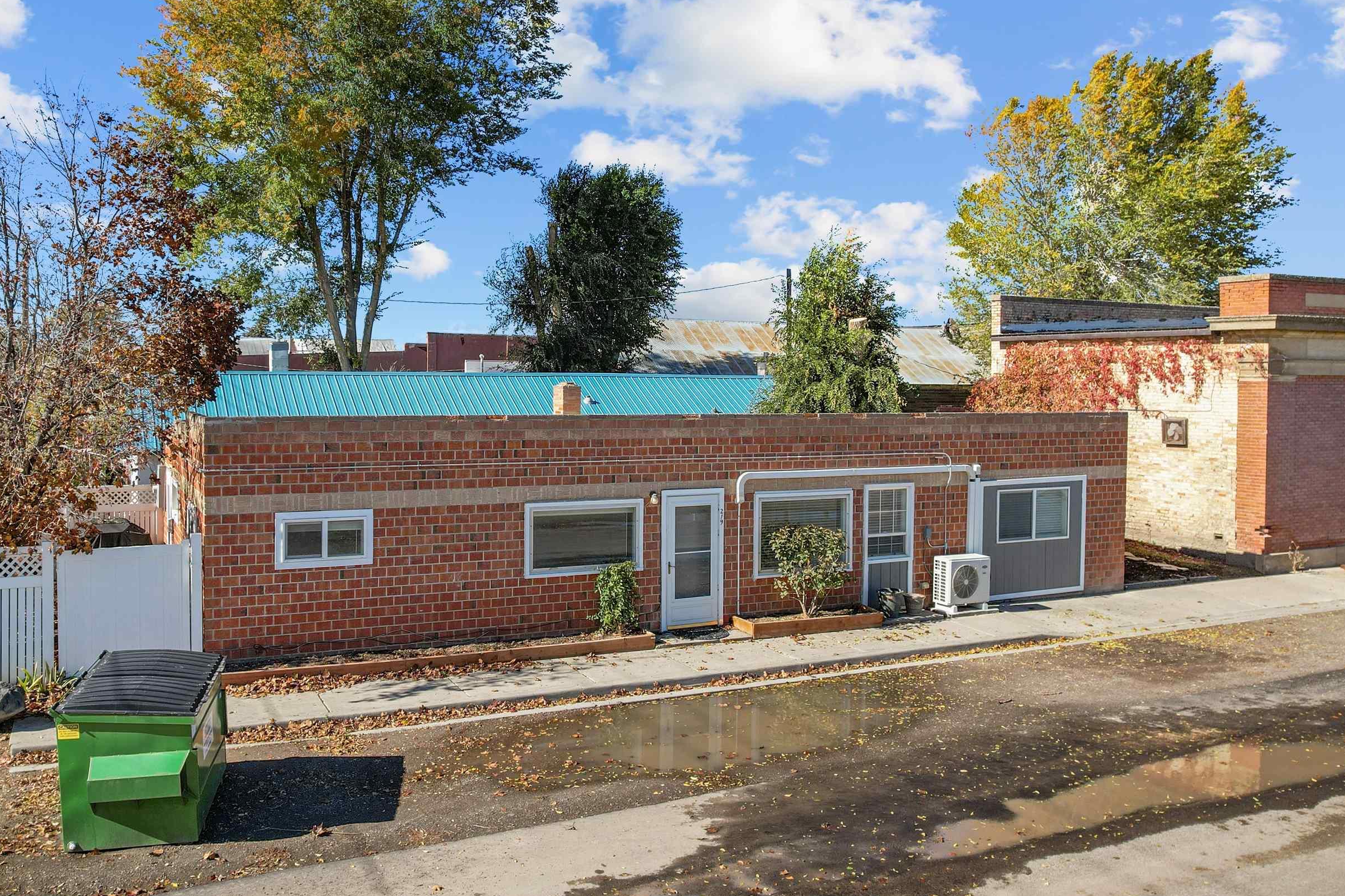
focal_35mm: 28
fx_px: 1046
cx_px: 586
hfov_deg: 65.2
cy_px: 422
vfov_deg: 46.4
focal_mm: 8.38
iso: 100
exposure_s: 1/80
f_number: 2.8
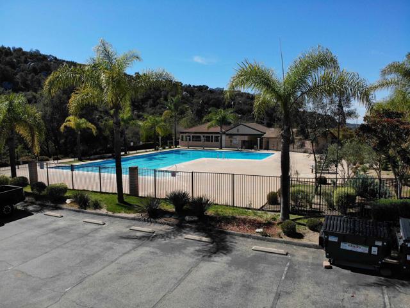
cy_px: 154
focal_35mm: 24
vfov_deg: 56.8
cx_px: 205
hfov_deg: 71.6
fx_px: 284
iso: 100
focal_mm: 4.5
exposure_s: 1/1321
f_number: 2.8
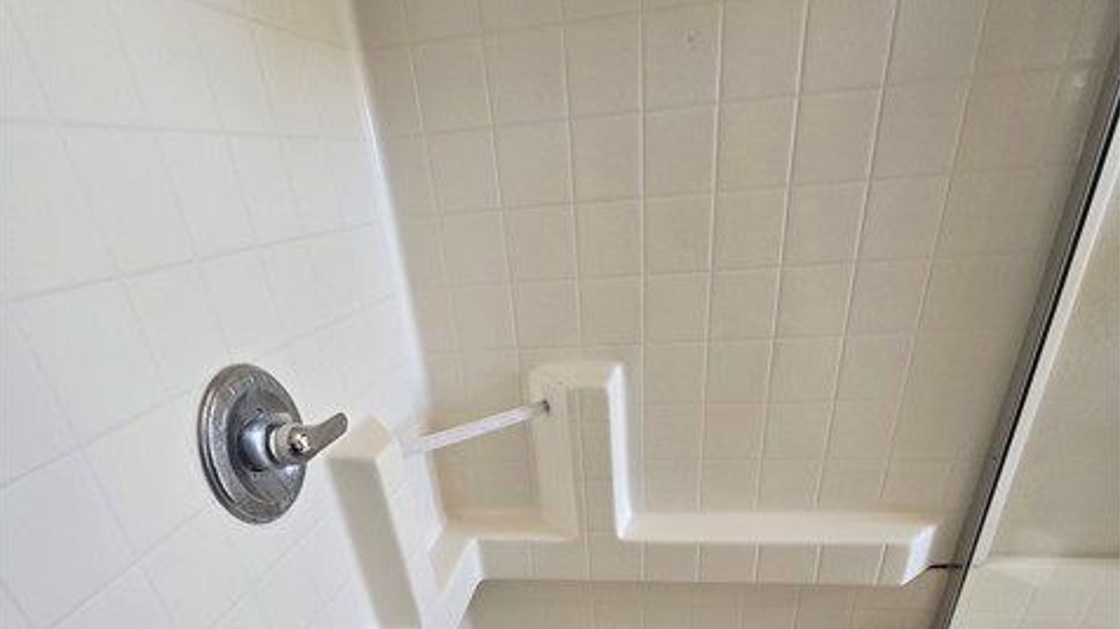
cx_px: 559
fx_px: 564
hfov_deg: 89.6
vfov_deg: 52.1
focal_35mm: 19
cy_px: 554
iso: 125
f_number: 2.2
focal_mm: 2.2
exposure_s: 1/60
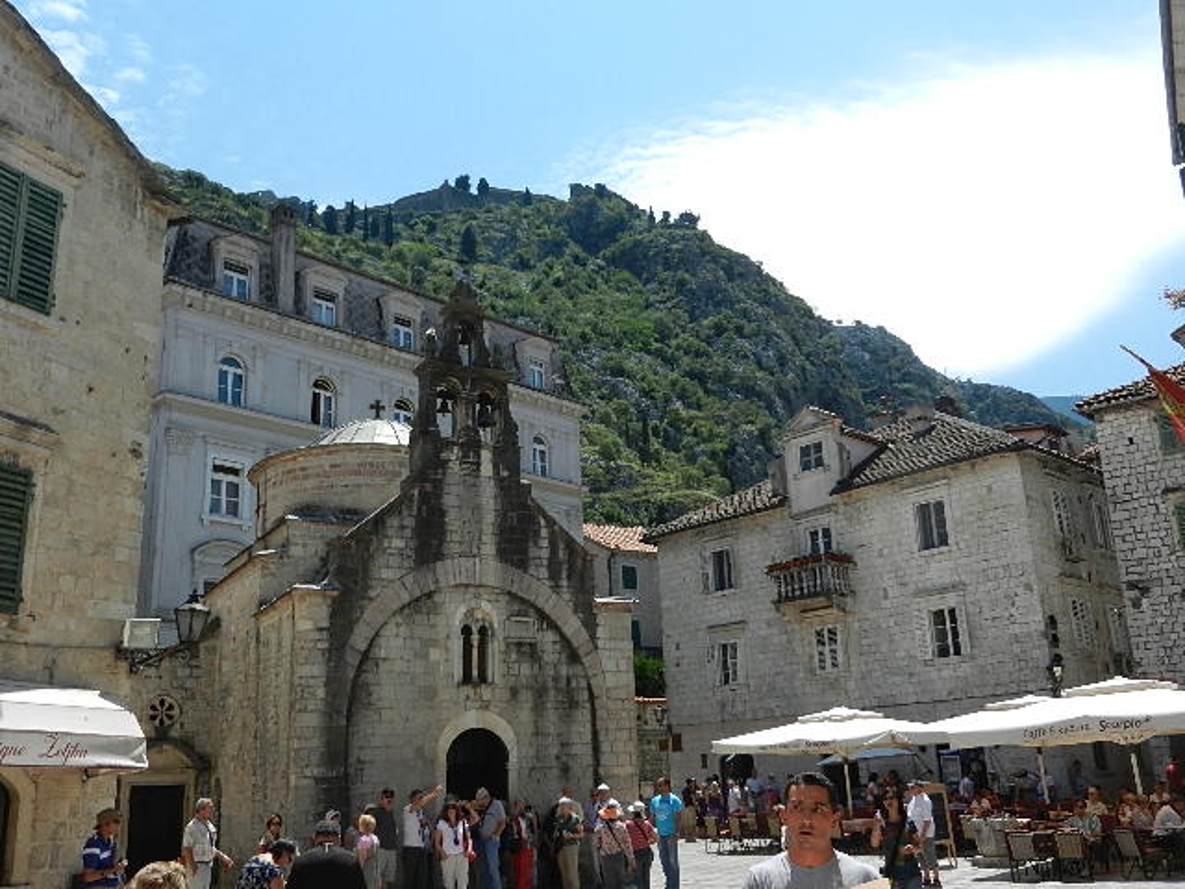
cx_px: 592
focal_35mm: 33
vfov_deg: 42.9
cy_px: 444
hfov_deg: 55.4
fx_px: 1130
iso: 160
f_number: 3.8
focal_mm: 5.9
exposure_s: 1/1600
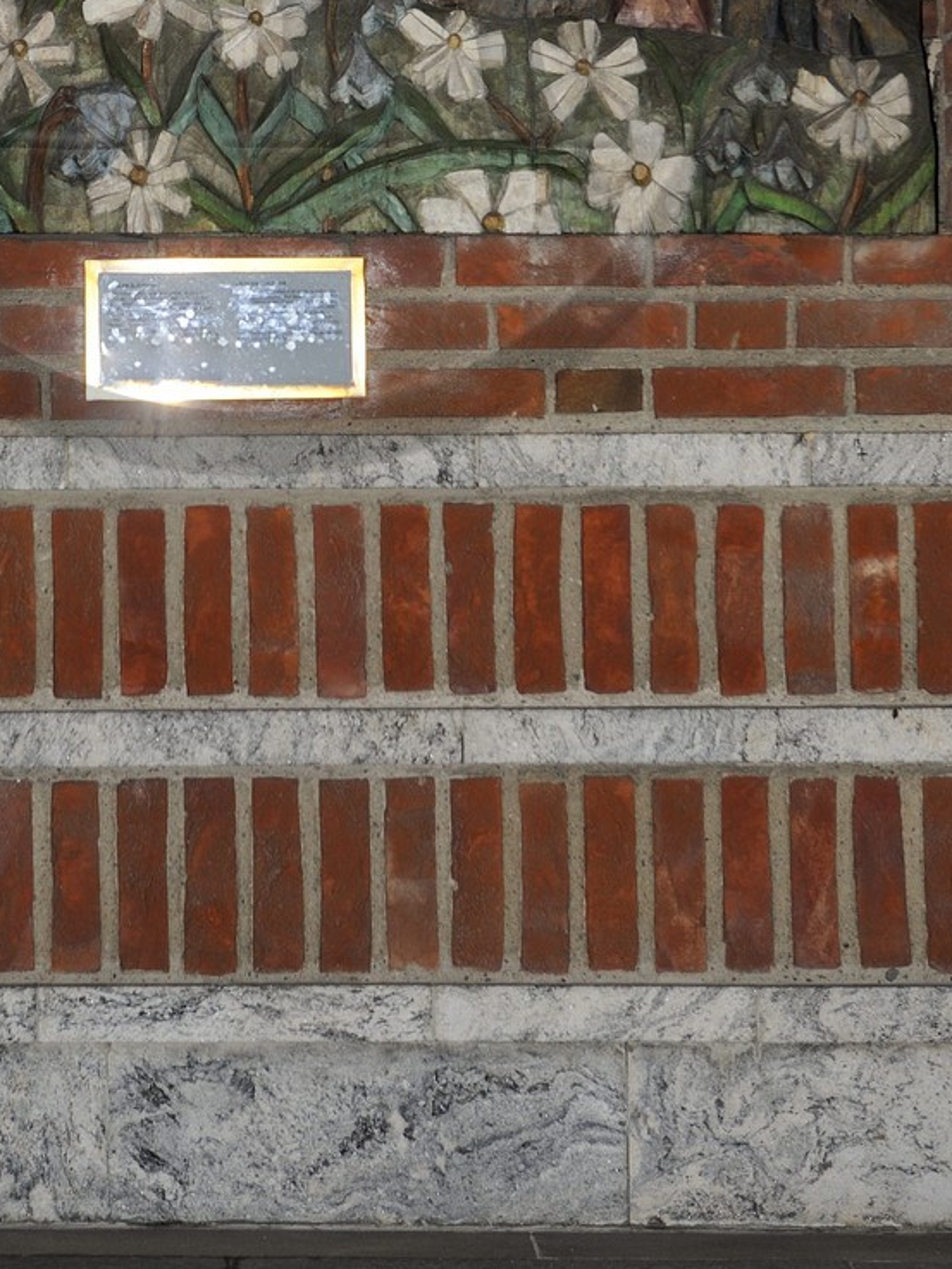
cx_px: 250
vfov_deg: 13.3
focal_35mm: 146
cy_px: -62
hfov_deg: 10.1
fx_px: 5352
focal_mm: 70
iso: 400
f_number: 5.6
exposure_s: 1/60
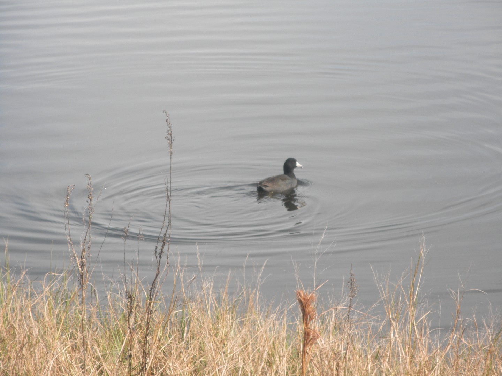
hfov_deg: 10.1
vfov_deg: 7.6
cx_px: 251
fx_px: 2842
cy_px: 188
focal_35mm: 196
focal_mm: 35
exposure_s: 1/250
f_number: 5.9
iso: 125
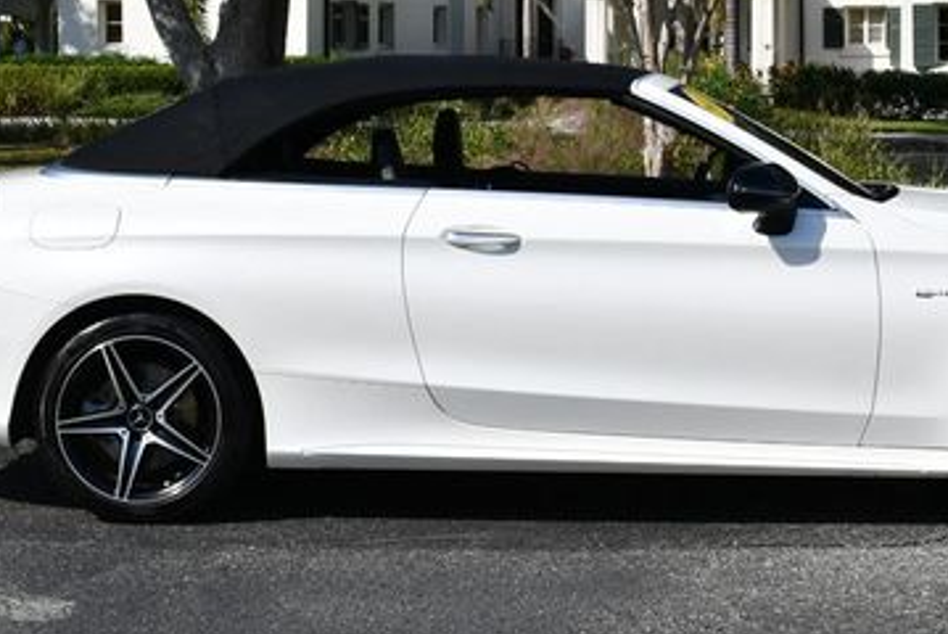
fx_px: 2161
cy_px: 79
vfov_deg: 16.5
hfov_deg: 24.7
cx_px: 578
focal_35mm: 82
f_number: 9
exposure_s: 1/320
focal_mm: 23
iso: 100
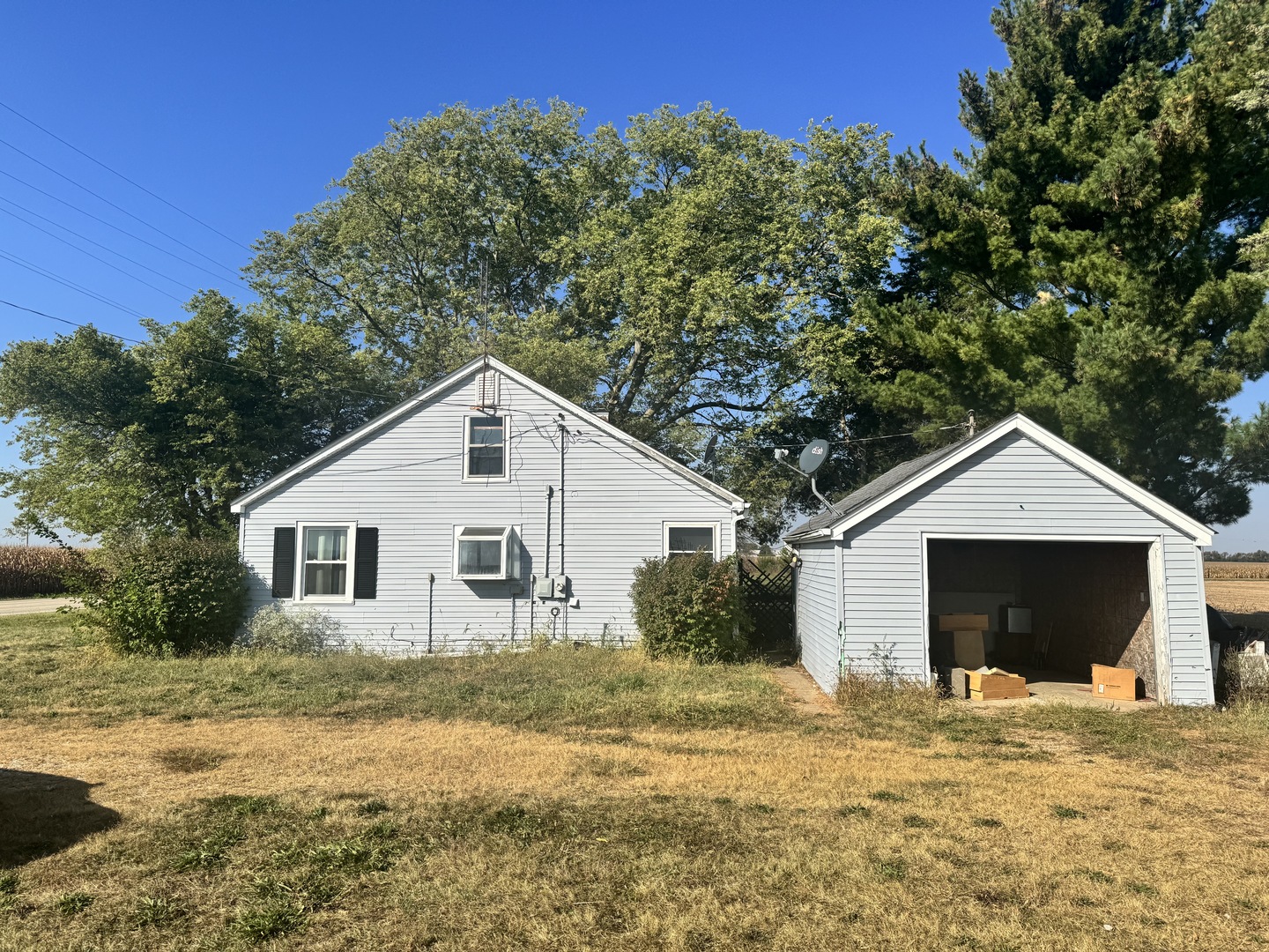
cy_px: 476
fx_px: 880
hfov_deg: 71.6
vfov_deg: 56.8
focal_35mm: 24
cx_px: 634
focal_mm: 6.76
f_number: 1.78
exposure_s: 1/6410
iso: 80
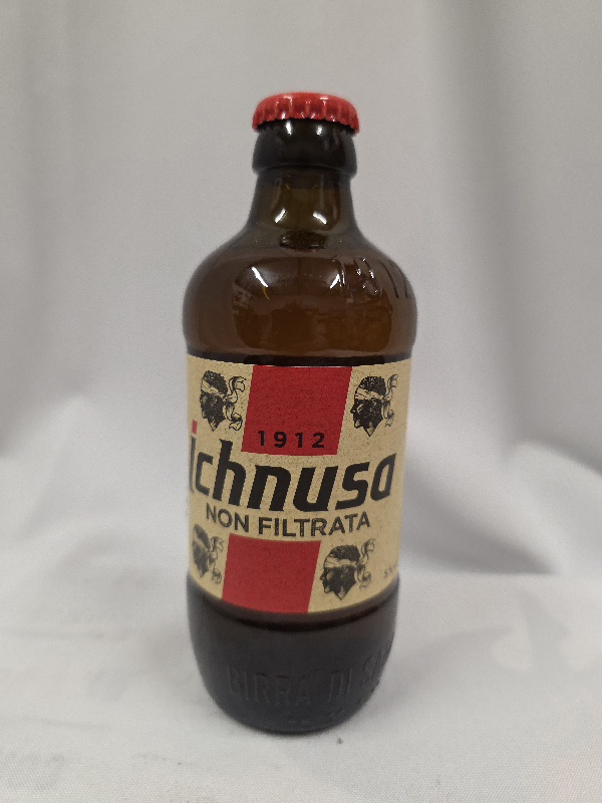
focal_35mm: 23
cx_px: 301
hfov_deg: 58.9
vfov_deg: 73.9
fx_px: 533
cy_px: 402
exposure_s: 1/101
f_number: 1.7
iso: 400
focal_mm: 6.3
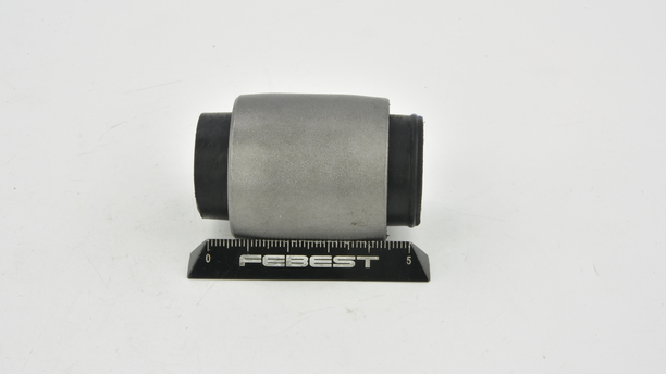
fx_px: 1307
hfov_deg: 28.6
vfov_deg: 16.3
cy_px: 167
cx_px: 318
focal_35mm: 74
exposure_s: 1/2.5
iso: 64
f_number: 32
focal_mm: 60
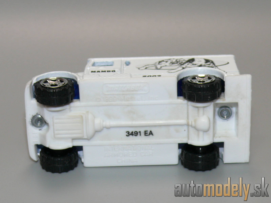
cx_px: 136
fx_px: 916
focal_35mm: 117
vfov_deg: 12.7
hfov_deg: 16.8
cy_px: 102
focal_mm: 14.4
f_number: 4
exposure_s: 1/30
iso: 100
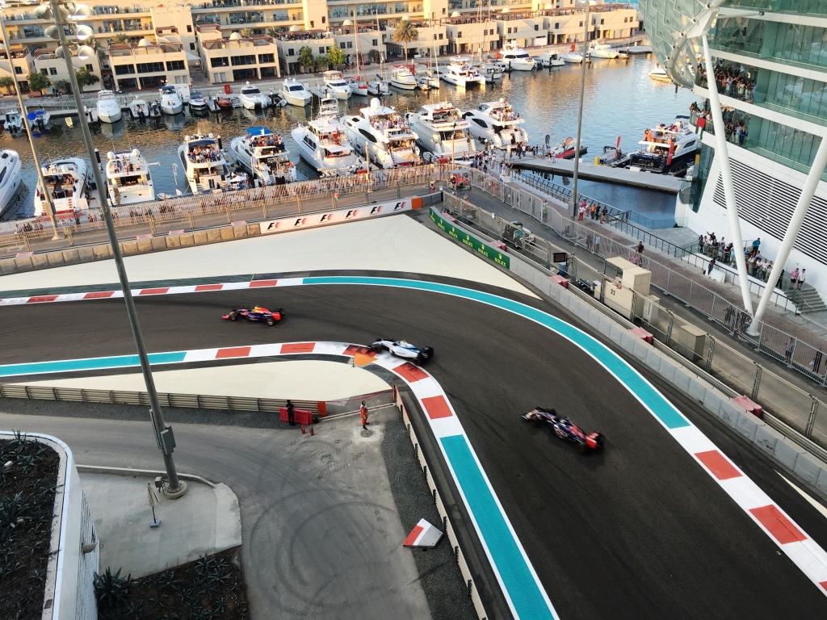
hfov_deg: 61.7
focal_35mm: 29
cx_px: 414
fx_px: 693
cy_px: 310
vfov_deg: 48.2
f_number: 2.2
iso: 25
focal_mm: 4.15
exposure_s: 1/135
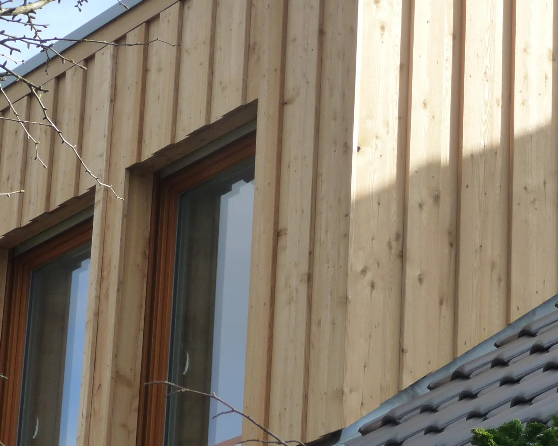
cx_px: 283
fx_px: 2708
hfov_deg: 11.8
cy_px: 230
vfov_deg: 9.4
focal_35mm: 164
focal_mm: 14.2
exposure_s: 1/400
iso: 160
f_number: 4.7
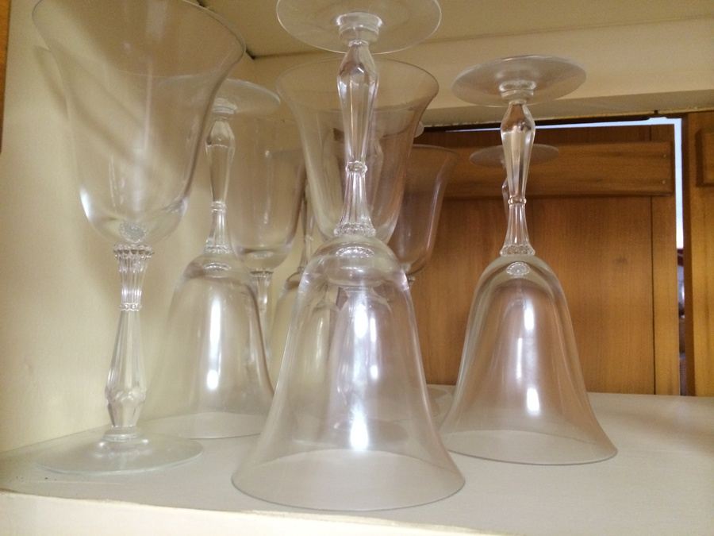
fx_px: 619
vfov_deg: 46.8
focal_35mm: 30
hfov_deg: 60.0
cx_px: 357
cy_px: 268
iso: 320
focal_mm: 4.12
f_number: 2.2
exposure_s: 1/30
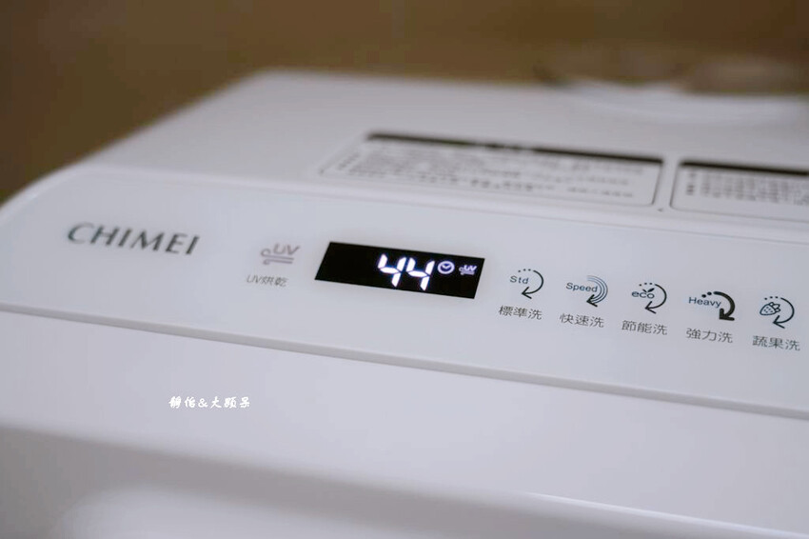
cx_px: 404
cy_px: 270
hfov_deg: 41.1
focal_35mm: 48
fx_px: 1078
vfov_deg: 28.1
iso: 400
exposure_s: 1/50
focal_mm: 48
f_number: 4
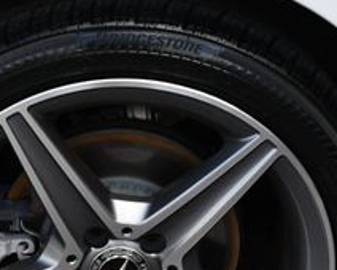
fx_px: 1018
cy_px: 222
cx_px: 99
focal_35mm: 102
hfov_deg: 18.7
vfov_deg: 15.0
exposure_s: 1/250
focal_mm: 18
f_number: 5.6
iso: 220
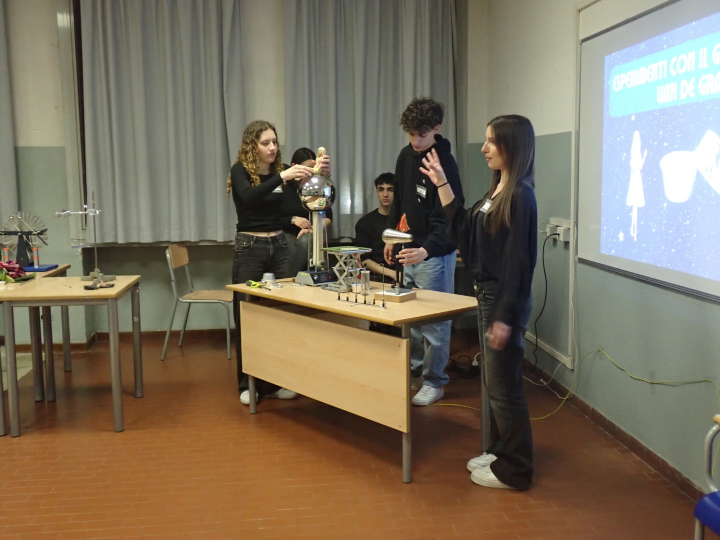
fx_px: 749
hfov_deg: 51.4
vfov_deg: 39.7
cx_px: 360
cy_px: 270
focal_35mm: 36
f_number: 2.5
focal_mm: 6.37
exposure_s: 1/30
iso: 800
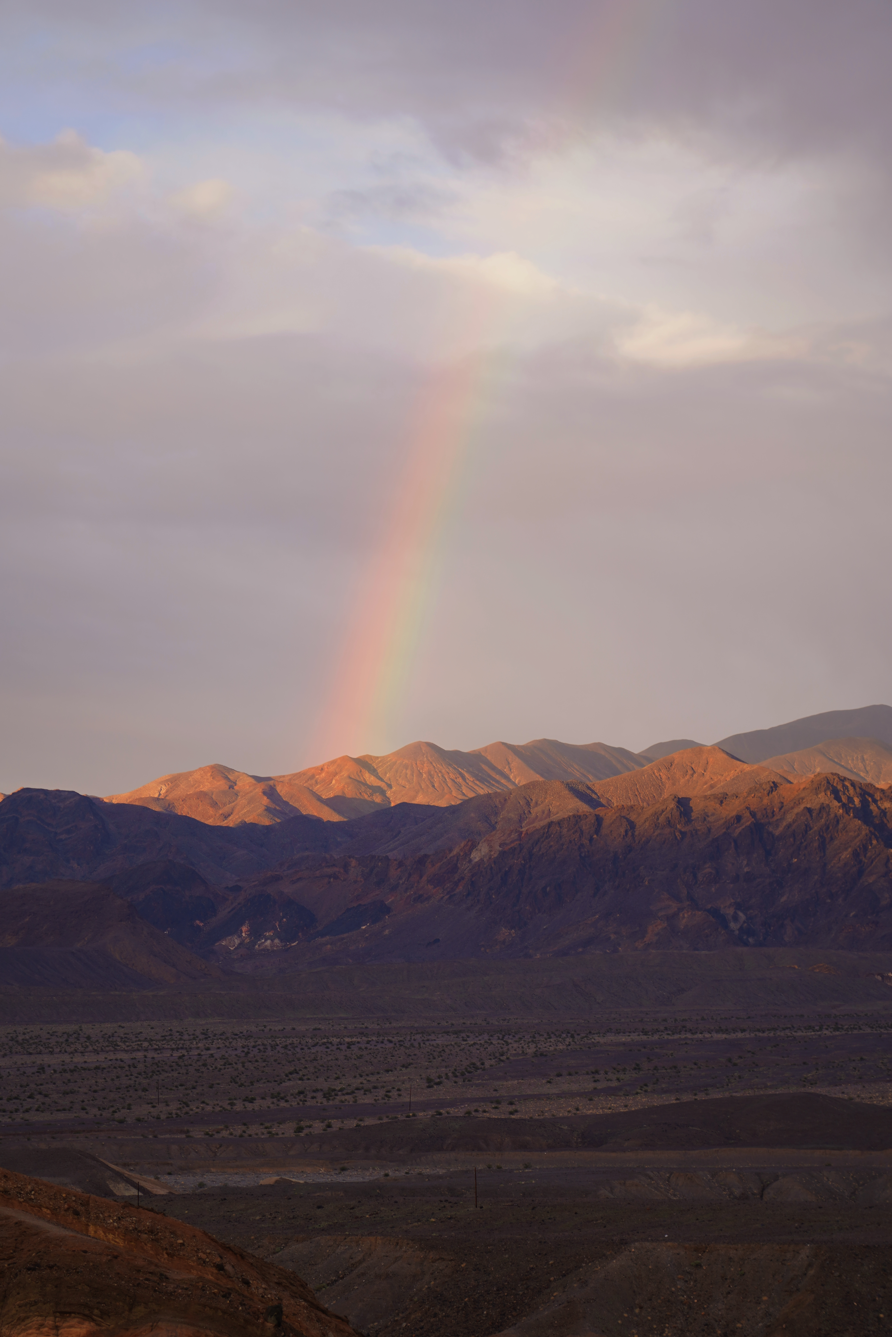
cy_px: 668
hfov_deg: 13.0
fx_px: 3902
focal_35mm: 105
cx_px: 446
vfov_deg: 19.5
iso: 125
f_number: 4
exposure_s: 1/125
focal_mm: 105
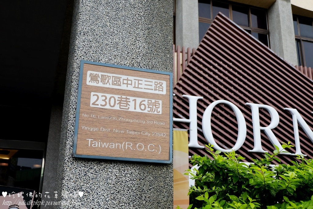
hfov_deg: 50.7
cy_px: 104
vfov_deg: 35.1
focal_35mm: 38
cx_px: 156
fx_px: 330
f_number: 4.5
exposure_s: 1/250
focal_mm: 25.6
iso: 400
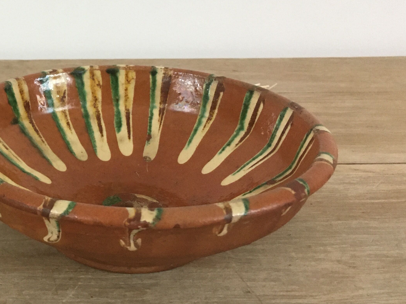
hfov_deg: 32.8
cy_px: 143
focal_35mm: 56
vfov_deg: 26.1
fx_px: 657
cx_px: 52
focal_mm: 4.15
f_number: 2.2
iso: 200
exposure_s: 1/25
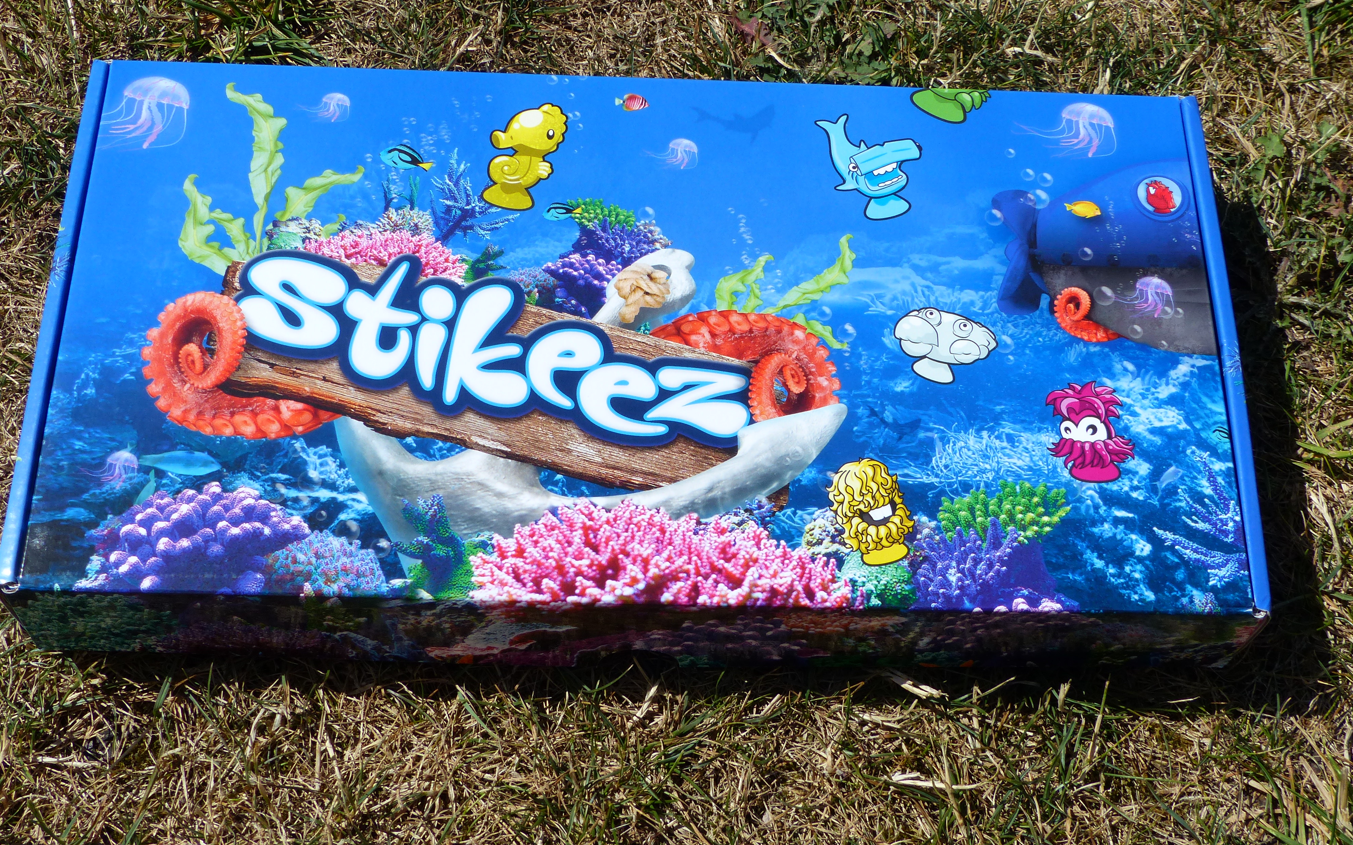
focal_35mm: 50
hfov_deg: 40.3
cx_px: 676
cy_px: 366
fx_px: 1844
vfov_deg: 25.8
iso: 100
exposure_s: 1/1300
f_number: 4.5
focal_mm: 8.4
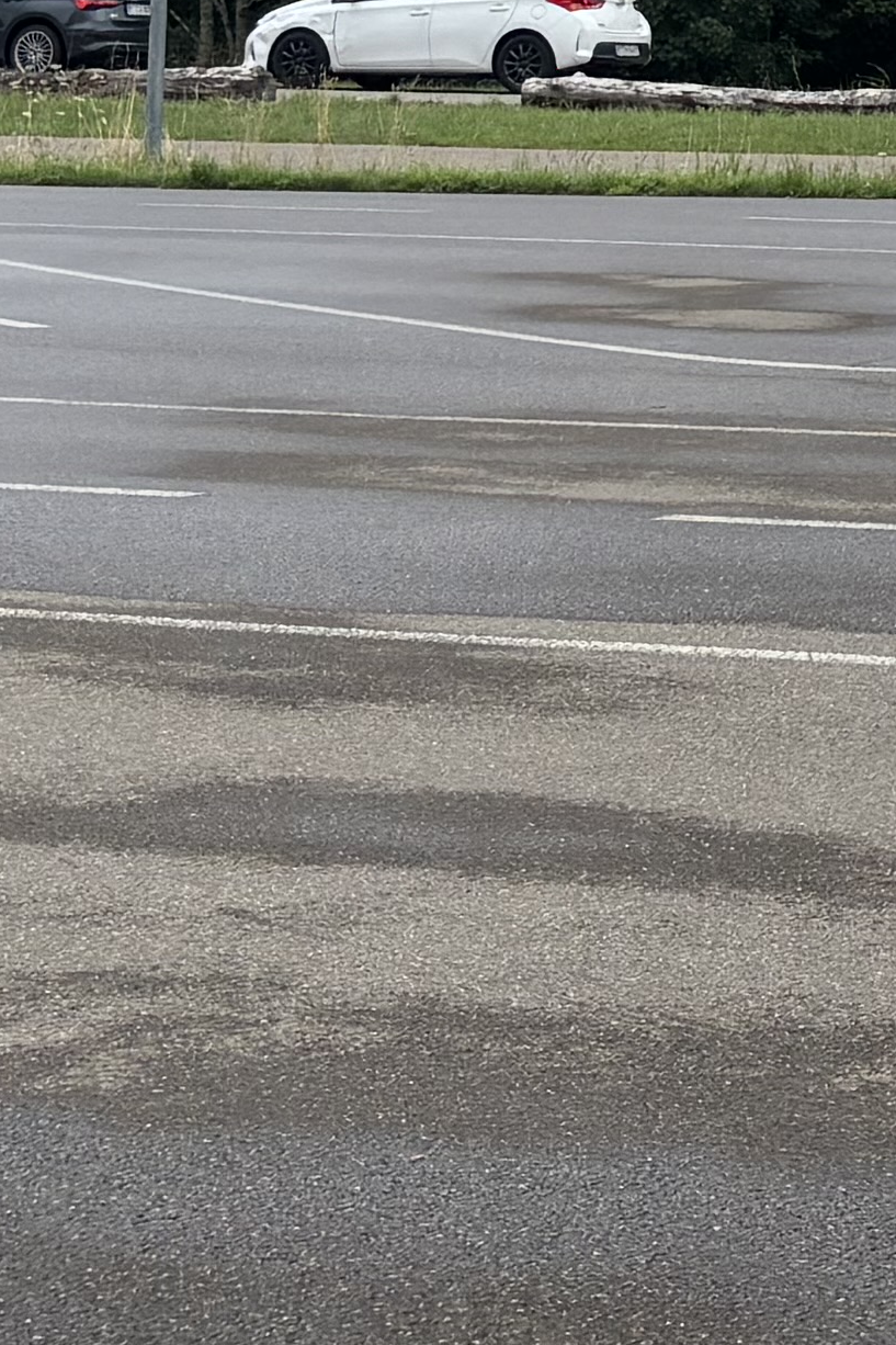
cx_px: 1705
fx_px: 4705
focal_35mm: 126
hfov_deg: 10.2
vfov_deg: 15.5
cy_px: -421
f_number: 1.6
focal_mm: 5.96
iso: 50
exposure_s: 1/3788
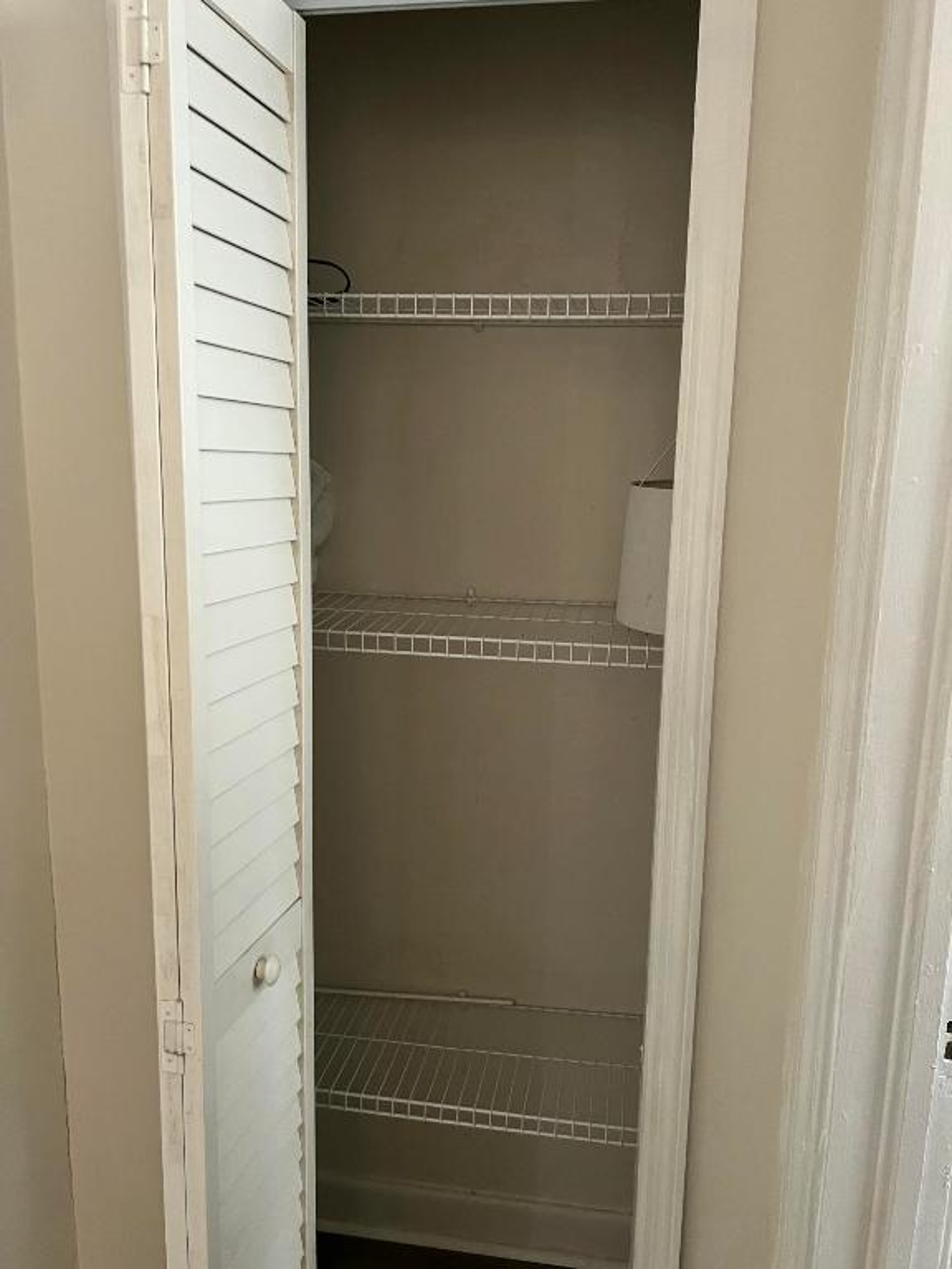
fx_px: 953
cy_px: 634
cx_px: 476
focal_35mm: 26
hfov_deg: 53.1
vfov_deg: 67.3
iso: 400
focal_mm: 5.7
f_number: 1.5
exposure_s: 1/40
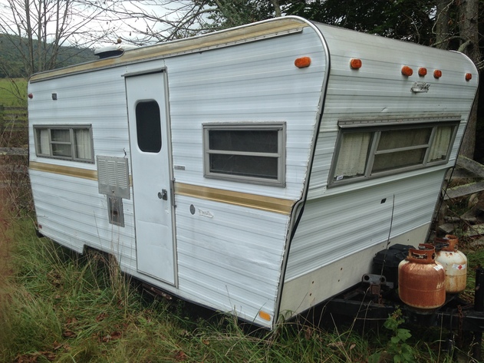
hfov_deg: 55.4
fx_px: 461
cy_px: 182
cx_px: 242
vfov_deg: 42.9
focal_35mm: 33
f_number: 2.4
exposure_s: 1/678
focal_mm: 4.12
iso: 50
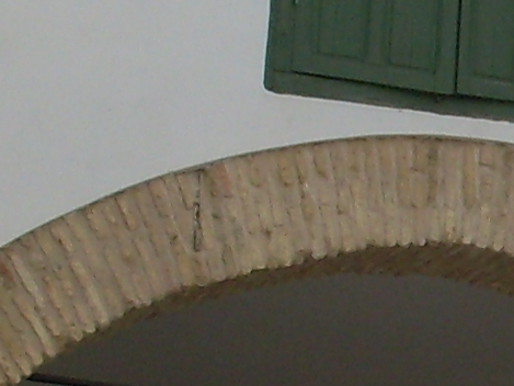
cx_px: 1255
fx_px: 3698
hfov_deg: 7.4
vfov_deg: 5.9
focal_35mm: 249
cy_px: 544
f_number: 8.4
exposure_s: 1/250
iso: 80
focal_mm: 6.3
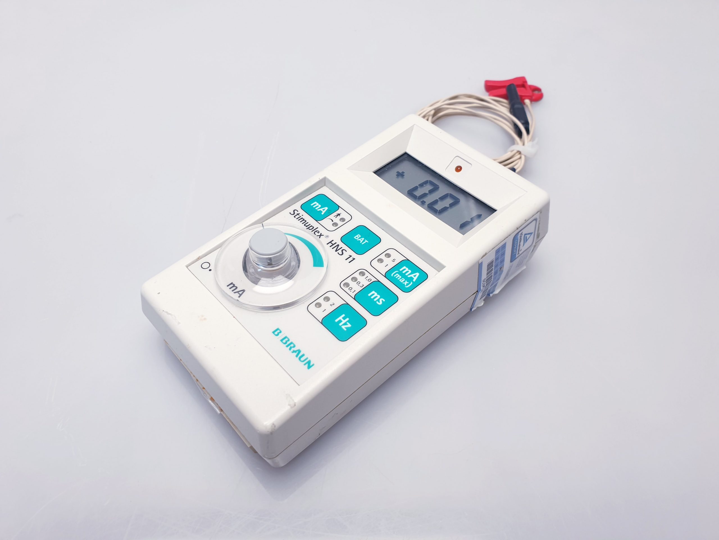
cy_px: 270
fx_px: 540
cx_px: 360
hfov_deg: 67.3
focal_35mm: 26
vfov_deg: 53.1
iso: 50
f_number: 2.4
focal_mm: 4.3
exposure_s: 1/50
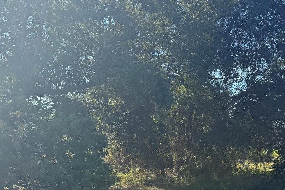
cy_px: 170
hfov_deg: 38.1
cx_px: 160
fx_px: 412
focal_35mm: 52
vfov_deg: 25.2
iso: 100
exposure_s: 1/2445
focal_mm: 6.76
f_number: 1.78
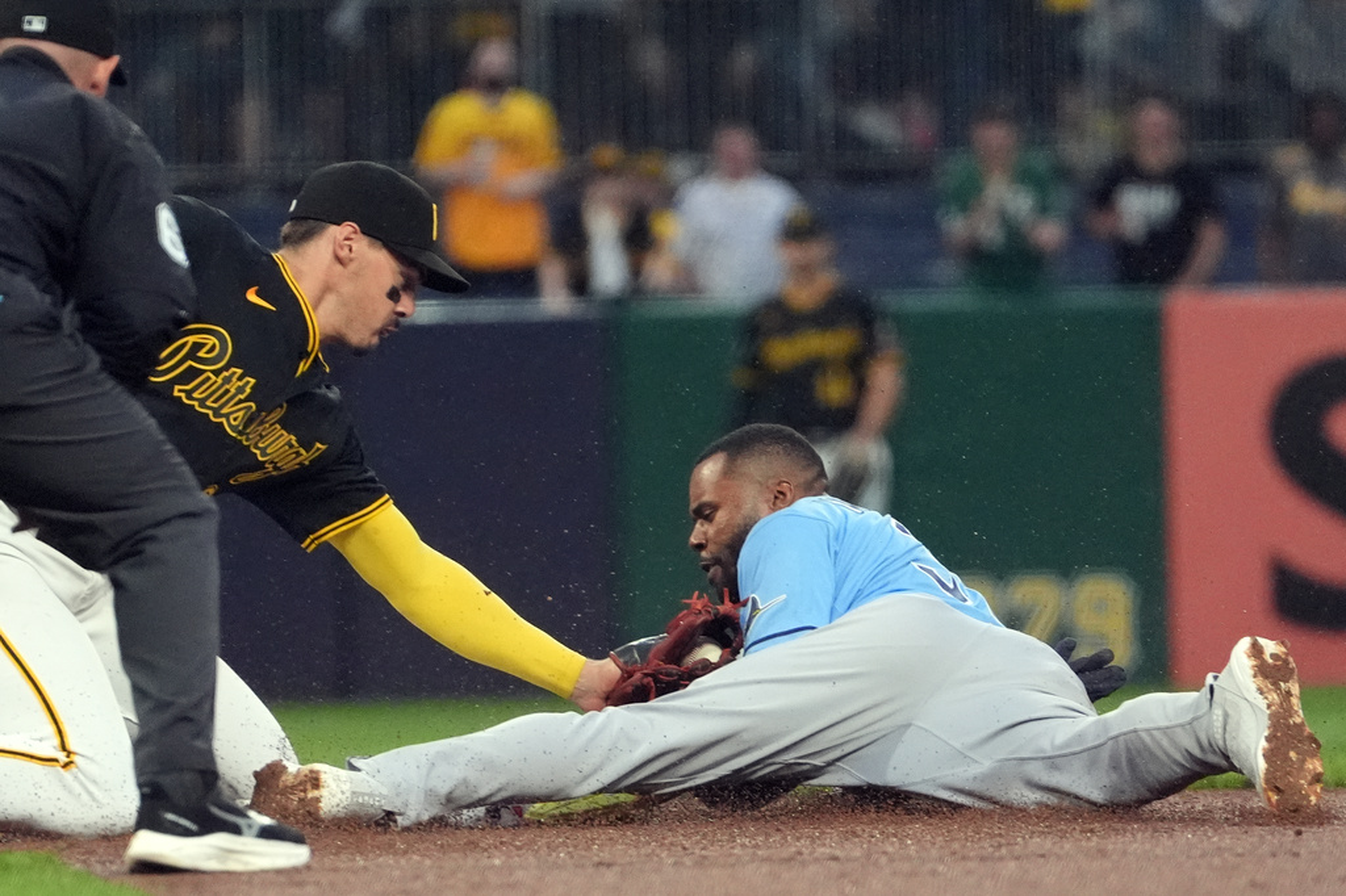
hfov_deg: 5.2
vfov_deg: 3.4
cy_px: 448
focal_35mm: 400
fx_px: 14950
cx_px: 673
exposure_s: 1/2000
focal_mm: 400
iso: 6400
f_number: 5.6
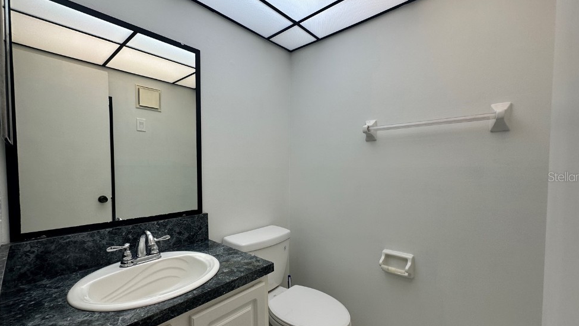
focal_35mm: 16
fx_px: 246
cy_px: 176
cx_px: 300
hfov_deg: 99.3
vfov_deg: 67.0
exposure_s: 1/120
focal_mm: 2.22
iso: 64
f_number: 2.2
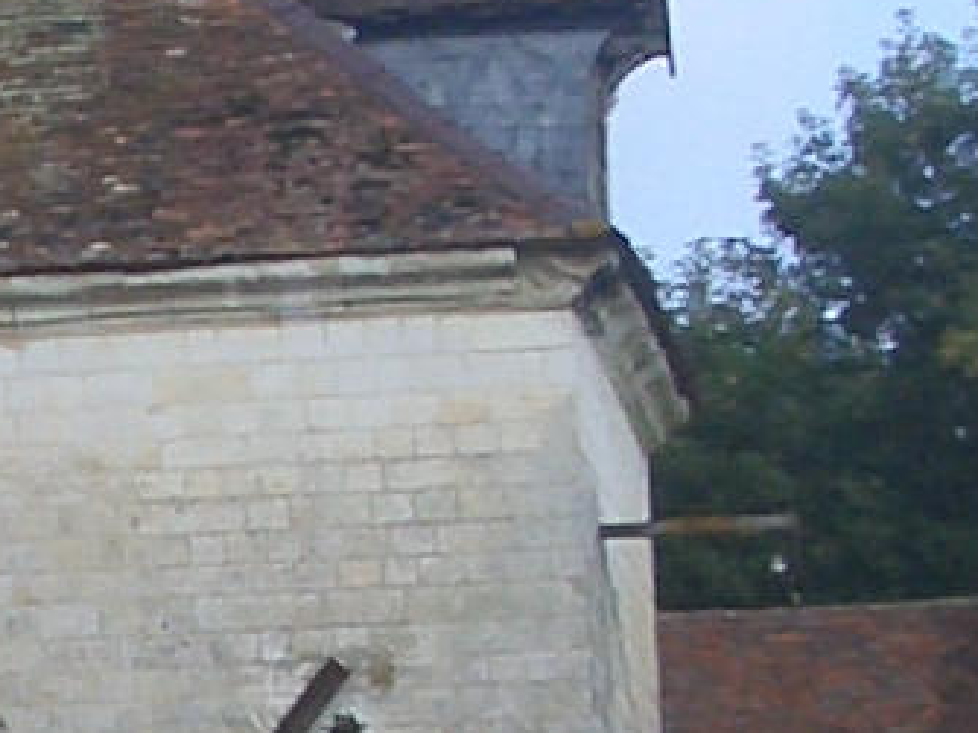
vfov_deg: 6.2
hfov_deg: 8.1
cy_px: 540
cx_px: -479
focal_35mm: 241
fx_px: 6806
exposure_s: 1/320
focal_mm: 5.8
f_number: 4.3
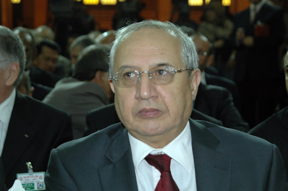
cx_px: 144
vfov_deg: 15.7
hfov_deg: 23.4
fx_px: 695
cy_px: 96
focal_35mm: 87
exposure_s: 1/60
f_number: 4.8
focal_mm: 58
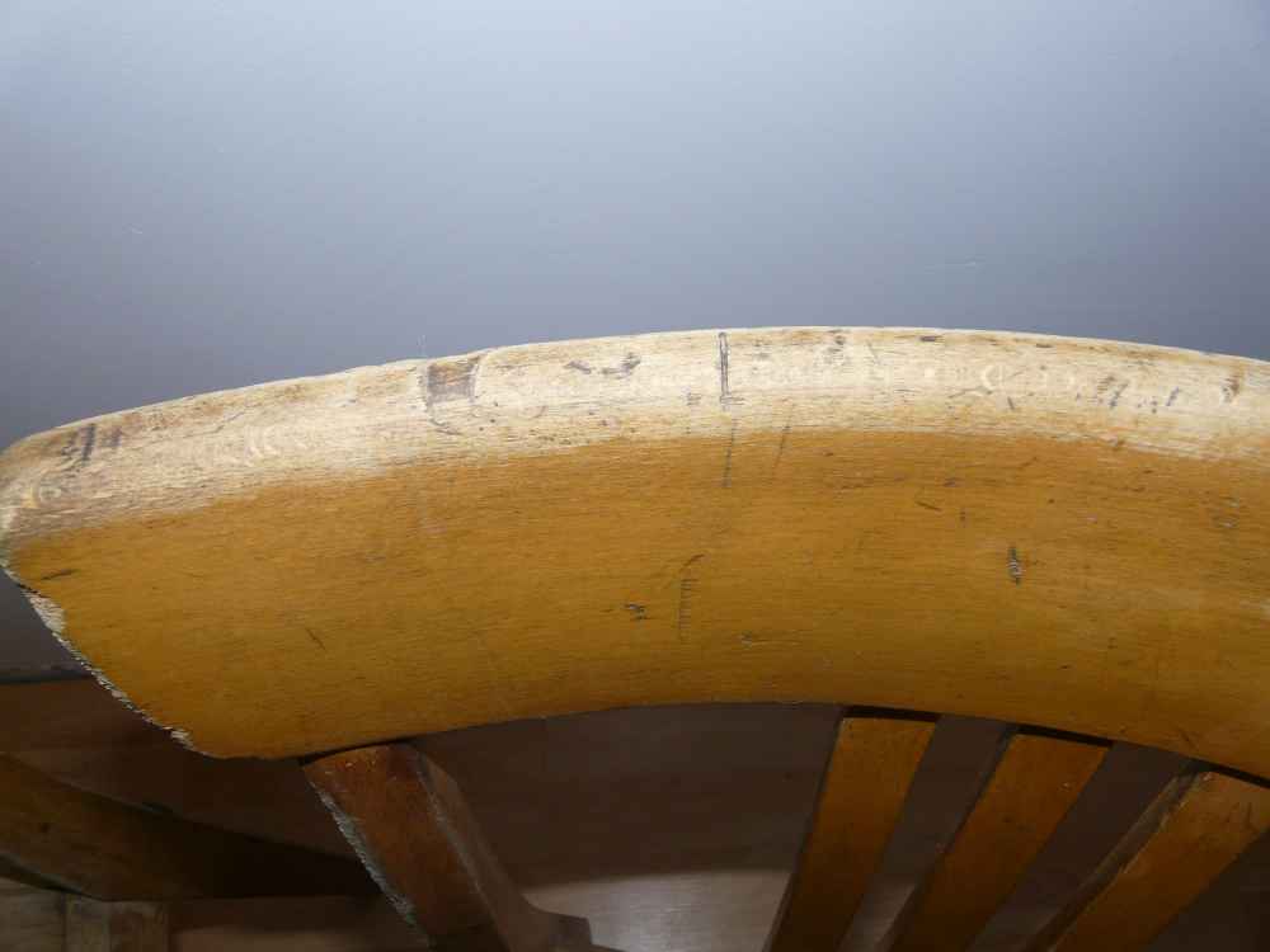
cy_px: 476
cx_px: 635
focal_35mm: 28
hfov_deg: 63.4
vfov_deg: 49.7
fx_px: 1027
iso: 100
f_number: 4
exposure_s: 1/30
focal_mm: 4.6
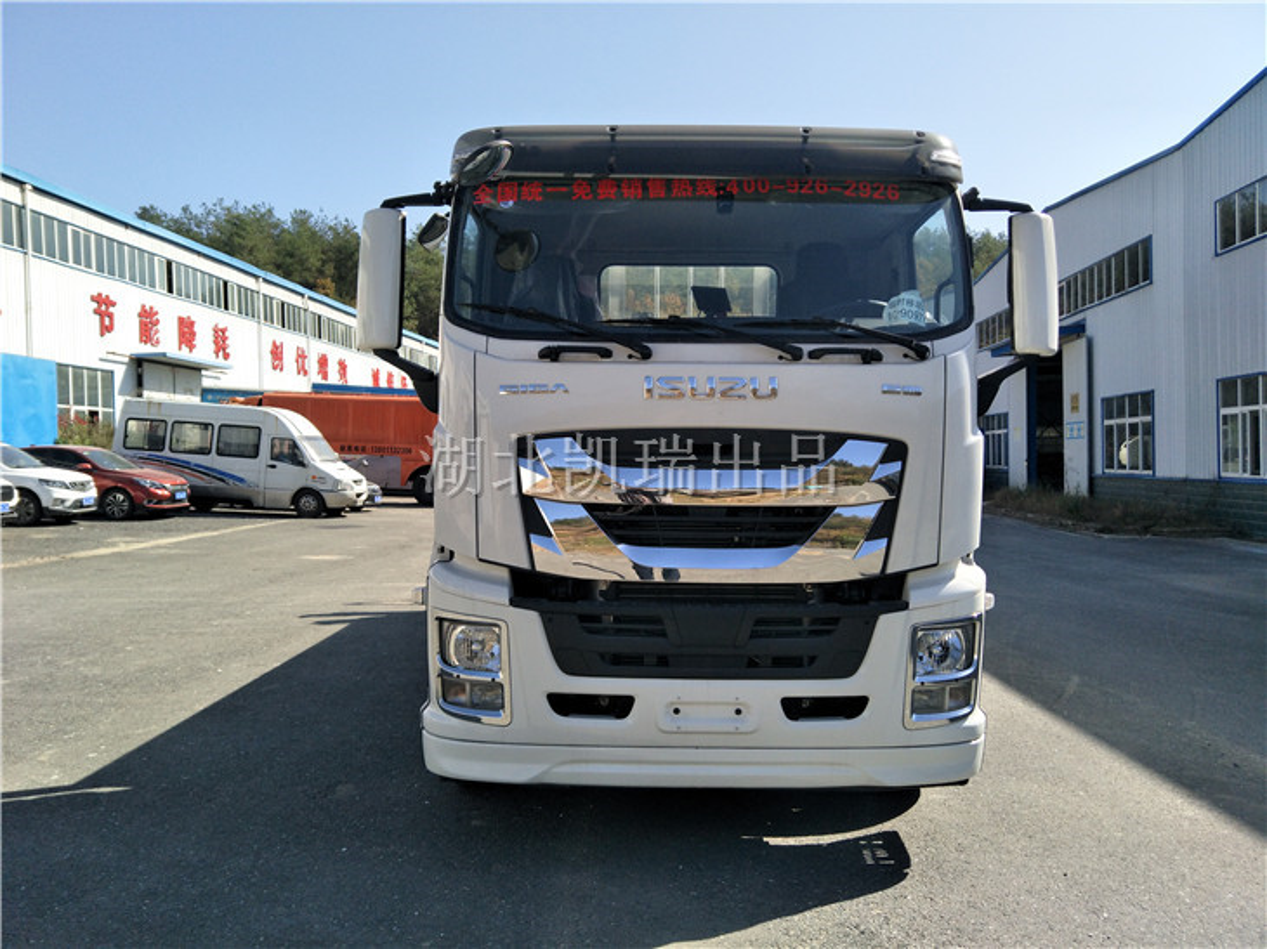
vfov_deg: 56.8
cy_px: 474
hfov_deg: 71.6
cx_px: 634
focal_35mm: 24
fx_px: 878
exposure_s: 1/1461
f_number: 1.7
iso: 66
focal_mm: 4.1
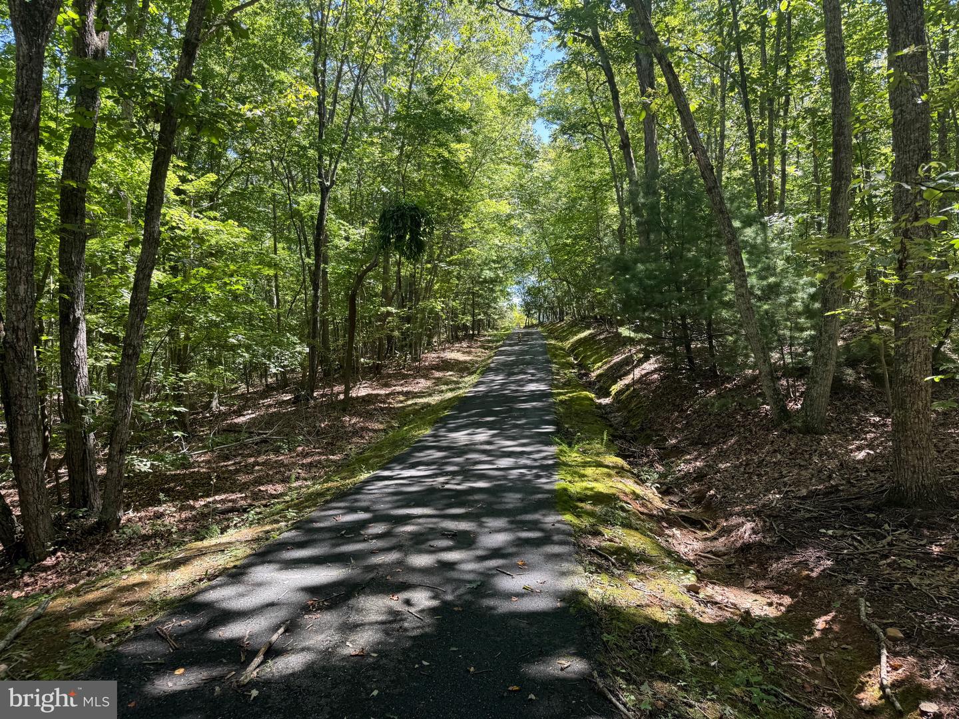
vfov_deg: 56.8
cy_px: 360
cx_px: 480
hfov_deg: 71.6
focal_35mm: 24
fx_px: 665
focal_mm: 6.76
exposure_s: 1/204
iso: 64
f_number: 1.78
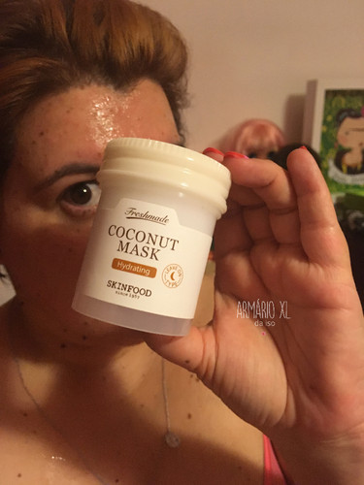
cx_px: 182
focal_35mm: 29
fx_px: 407
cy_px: 242
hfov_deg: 48.2
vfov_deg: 61.7
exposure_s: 1/25
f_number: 2.2
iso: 200
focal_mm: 4.15
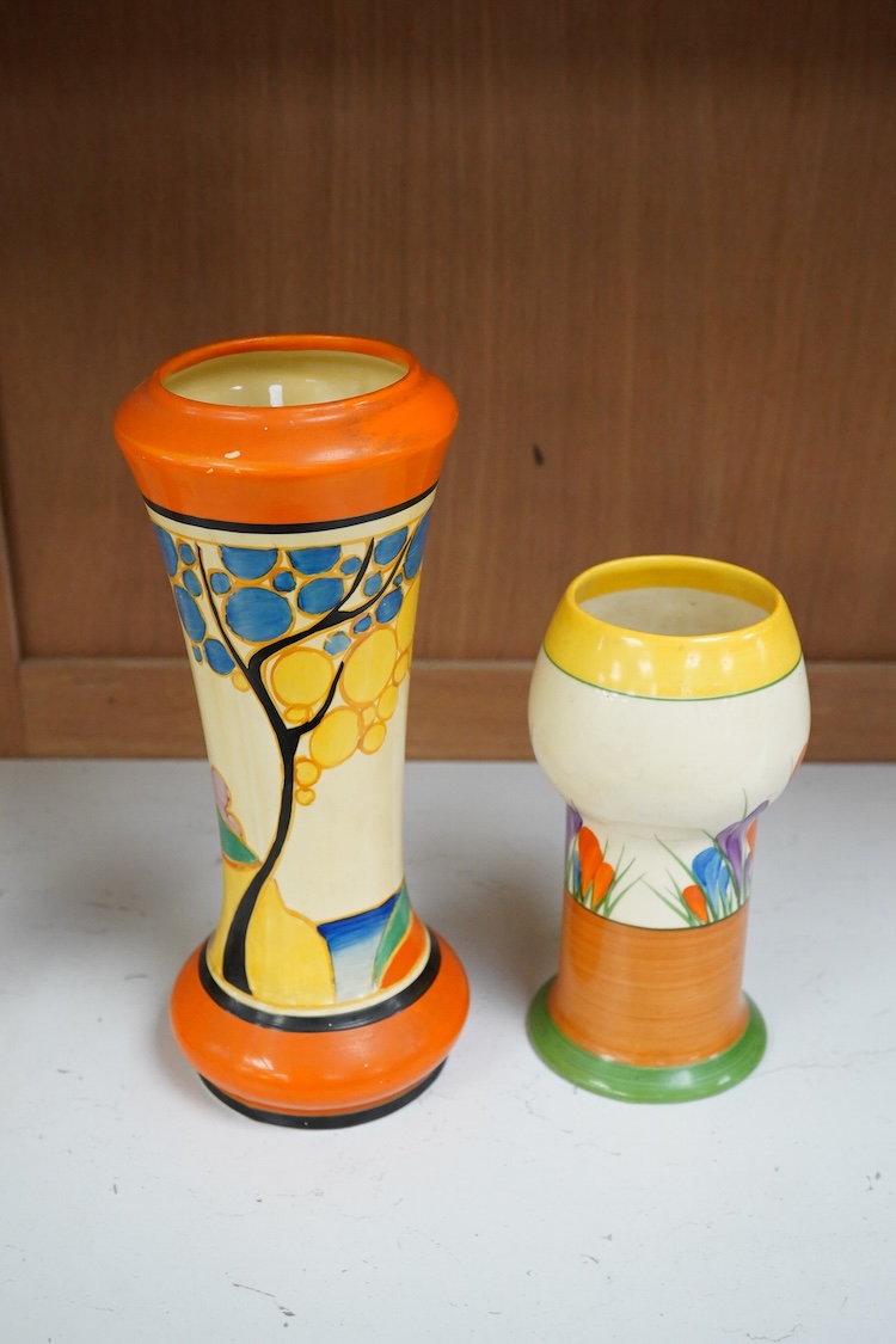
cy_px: 672
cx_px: 448
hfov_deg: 29.9
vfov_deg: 43.6
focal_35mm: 45
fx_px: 1680
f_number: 9
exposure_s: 1/250
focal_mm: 30
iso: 3200
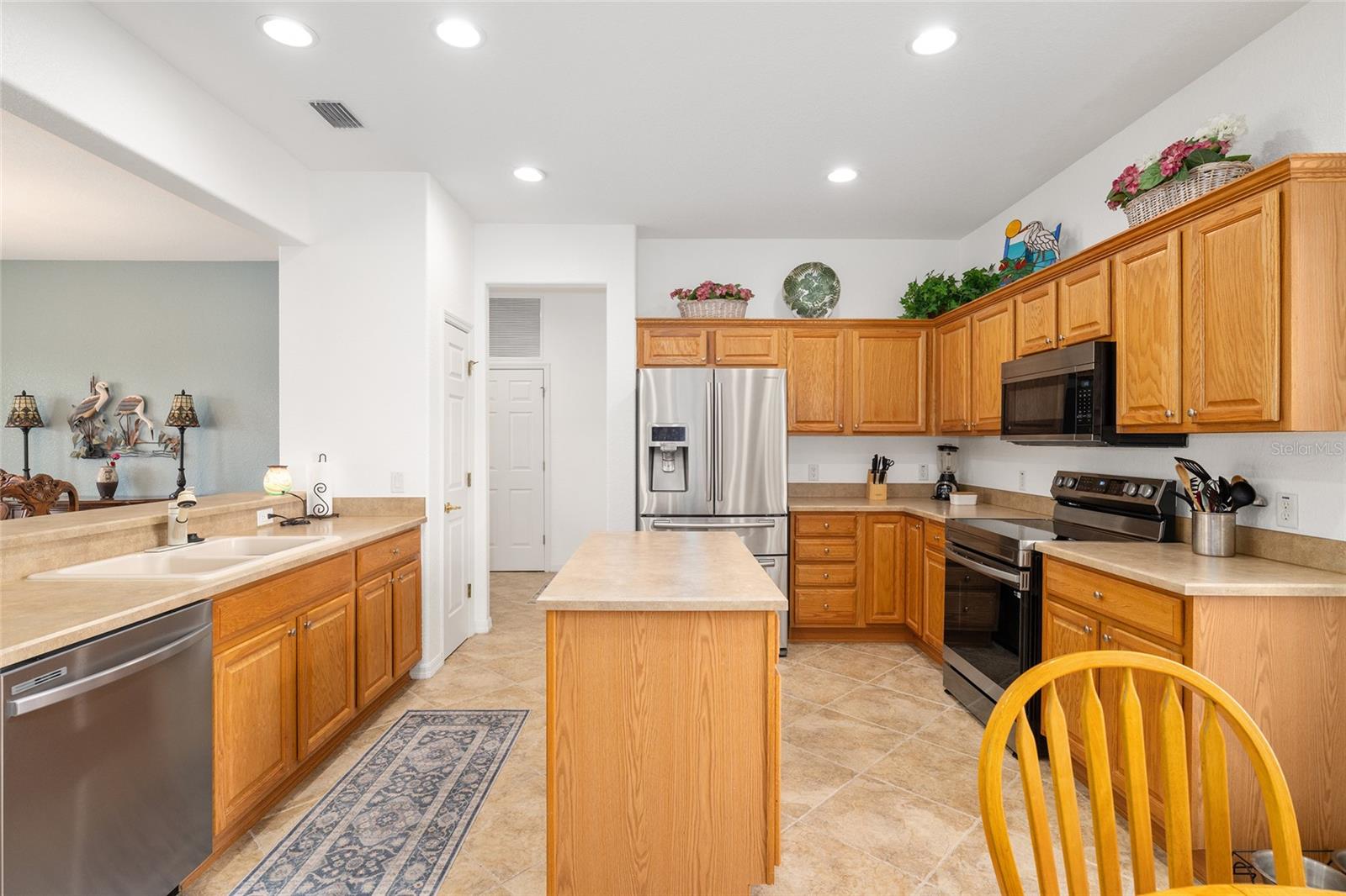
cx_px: 673
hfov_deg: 93.3
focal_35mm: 17
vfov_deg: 70.4
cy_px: 448
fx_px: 635
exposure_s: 1/13
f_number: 8
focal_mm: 17
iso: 500
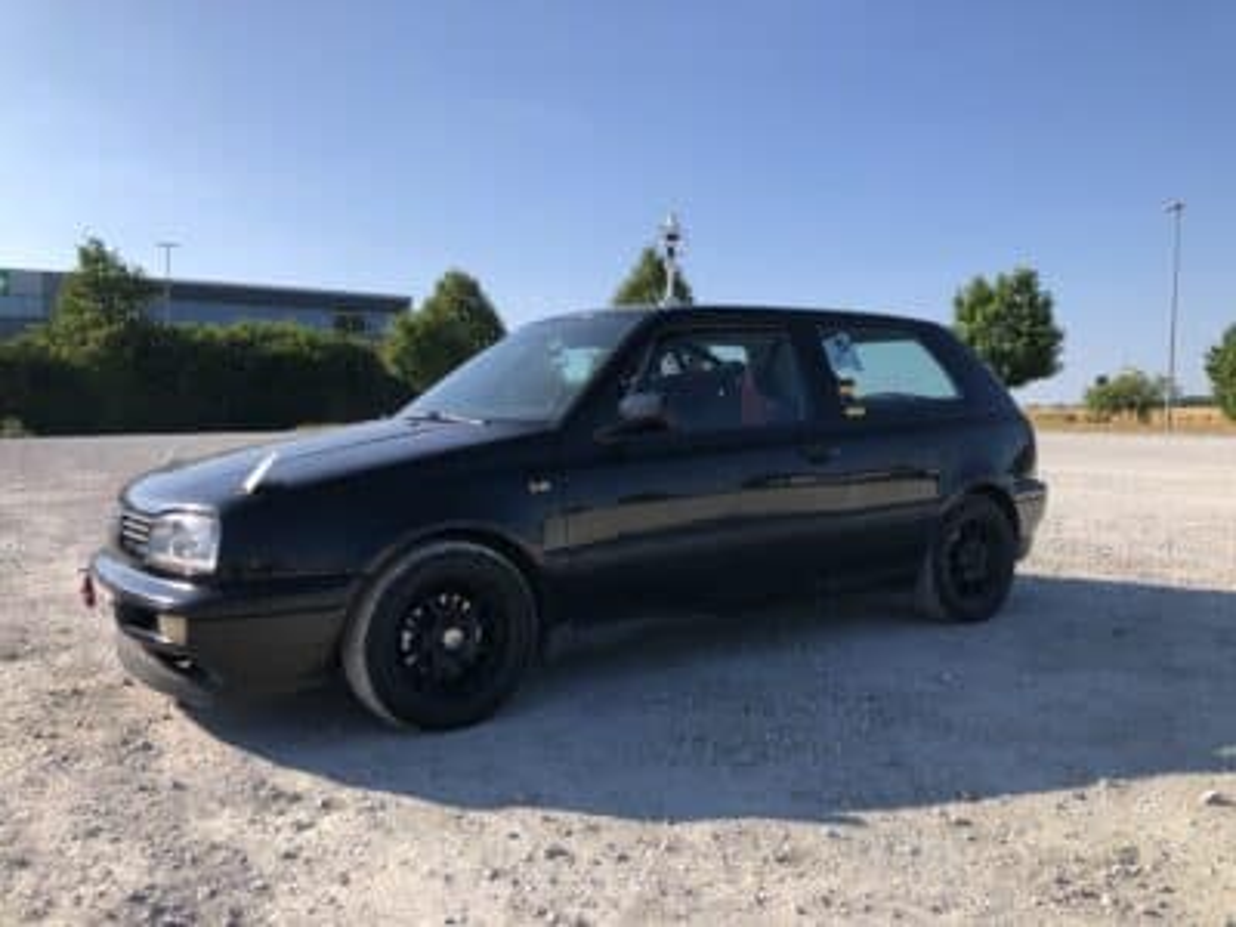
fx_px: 1000
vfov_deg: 49.7
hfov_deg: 63.4
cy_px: 464
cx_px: 618
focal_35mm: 28
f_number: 1.8
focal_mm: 3.99
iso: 20
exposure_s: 1/1621
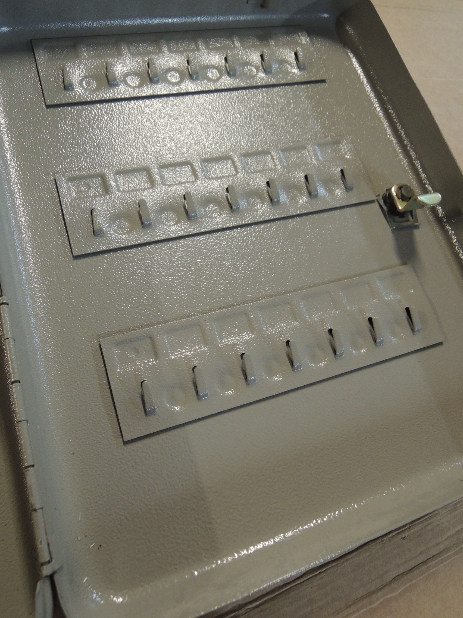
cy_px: 309
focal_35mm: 24
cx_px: 232
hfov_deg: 56.8
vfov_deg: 71.6
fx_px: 428
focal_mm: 4.3
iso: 280
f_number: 2.8
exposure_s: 1/30
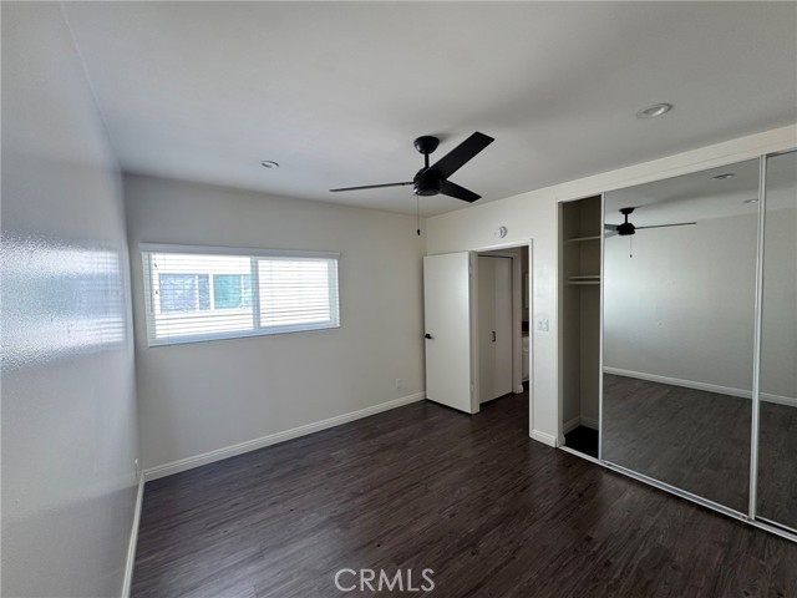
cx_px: 398
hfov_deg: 102.1
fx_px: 322
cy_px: 299
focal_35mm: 14
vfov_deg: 85.7
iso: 50
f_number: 2.2
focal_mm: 2.22
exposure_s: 1/99
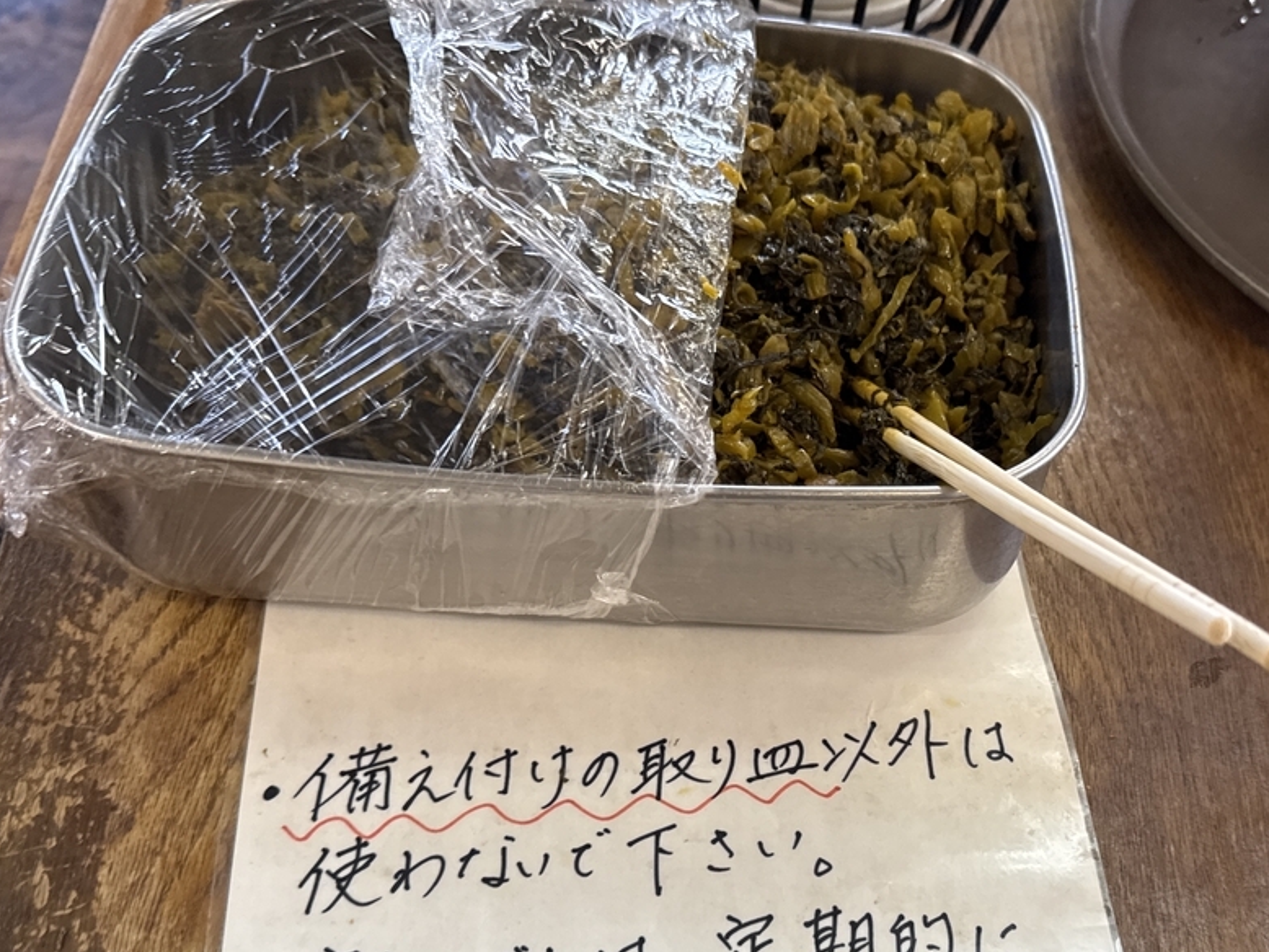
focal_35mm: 37
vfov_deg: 38.1
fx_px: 1357
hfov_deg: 49.7
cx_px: 781
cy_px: 659
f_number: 1.78
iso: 125
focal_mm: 6.76
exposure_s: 1/120
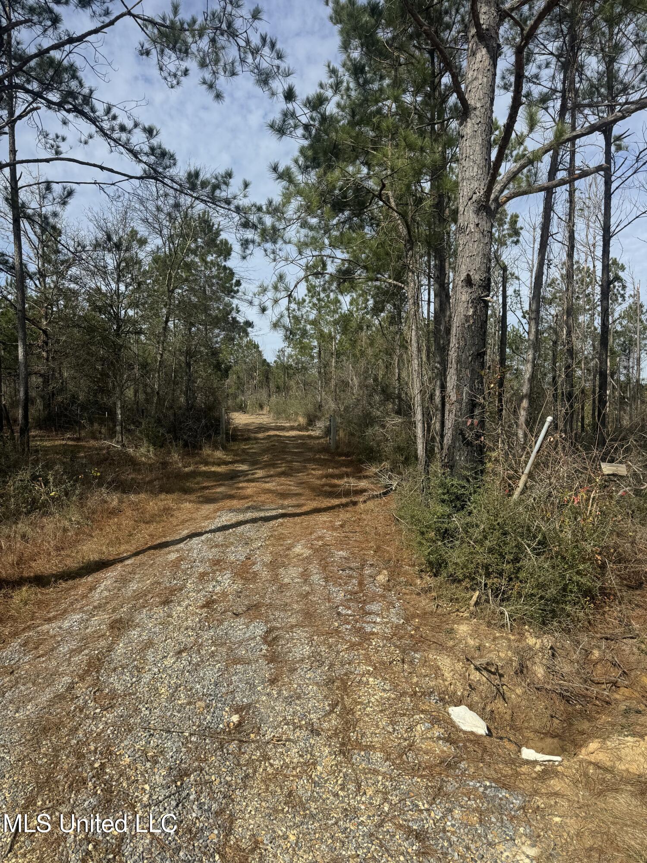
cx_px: 324
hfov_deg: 56.8
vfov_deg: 71.6
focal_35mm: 24
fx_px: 598
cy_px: 432
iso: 80
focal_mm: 6.76
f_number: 1.78
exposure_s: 1/4950
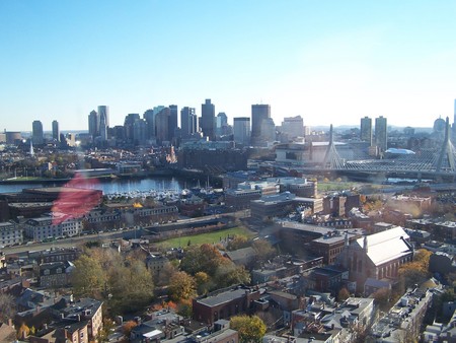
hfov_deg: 49.0
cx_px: 228
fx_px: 501
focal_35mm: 38
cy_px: 172
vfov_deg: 37.8
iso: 80
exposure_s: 1/500
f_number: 2.8
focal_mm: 6.3
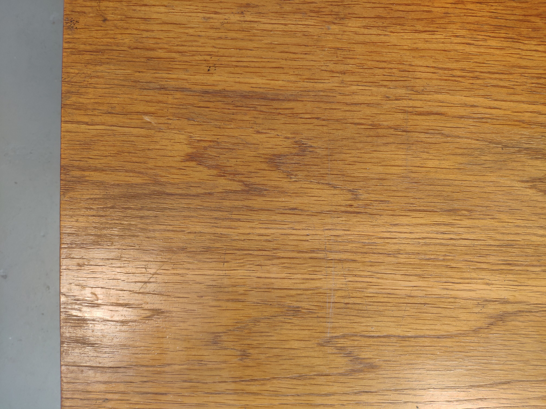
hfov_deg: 79.0
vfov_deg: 63.4
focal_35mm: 21
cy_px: 204
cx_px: 273
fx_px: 331
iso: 316
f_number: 1.8
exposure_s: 1/50
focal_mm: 4.22
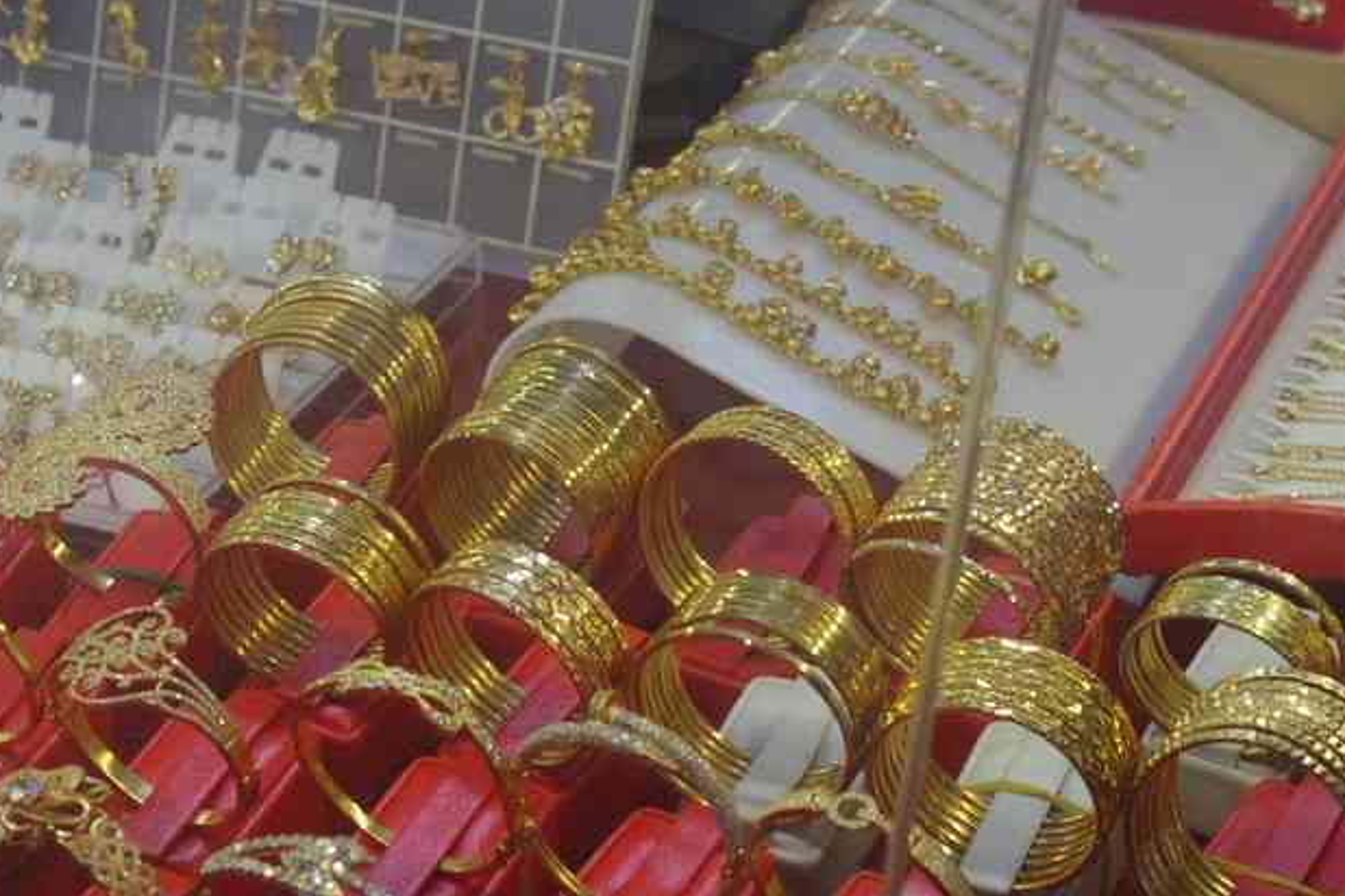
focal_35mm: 85
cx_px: 724
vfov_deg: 16.0
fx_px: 3168
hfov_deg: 24.0
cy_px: 683
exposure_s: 1/60
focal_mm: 35
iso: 1600
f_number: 7.1
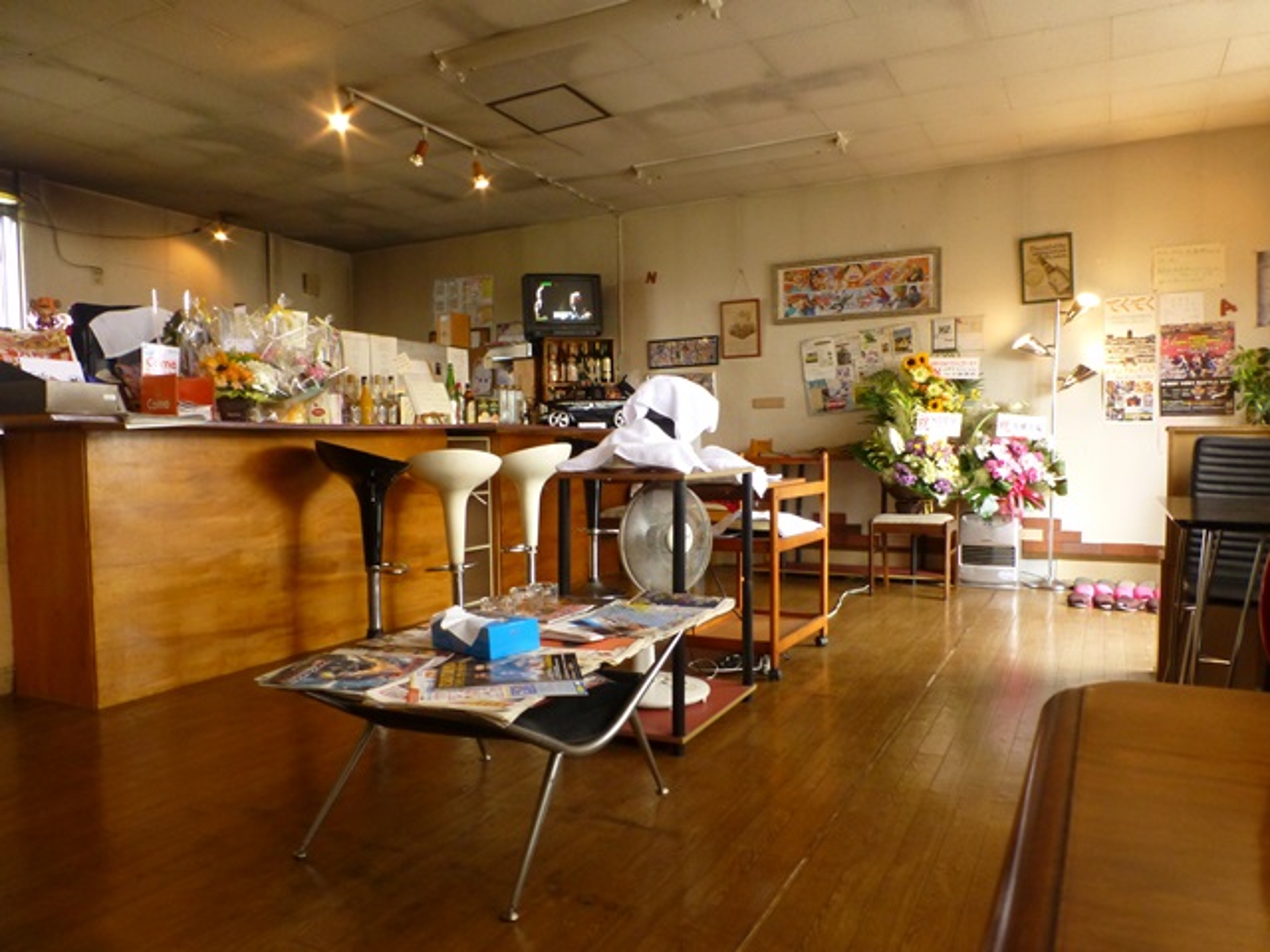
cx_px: 635
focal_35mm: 24
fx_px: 881
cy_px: 476
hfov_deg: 71.6
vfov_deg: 56.8
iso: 400
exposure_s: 1/15
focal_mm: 4.3
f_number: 4.5
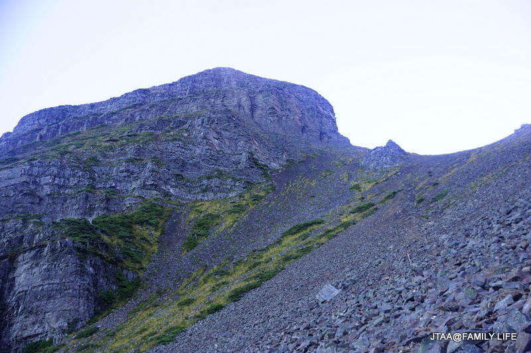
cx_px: 266
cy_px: 176
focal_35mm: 52
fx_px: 774
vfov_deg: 25.7
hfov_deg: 37.9
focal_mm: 35
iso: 400
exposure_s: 1/250
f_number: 4.5
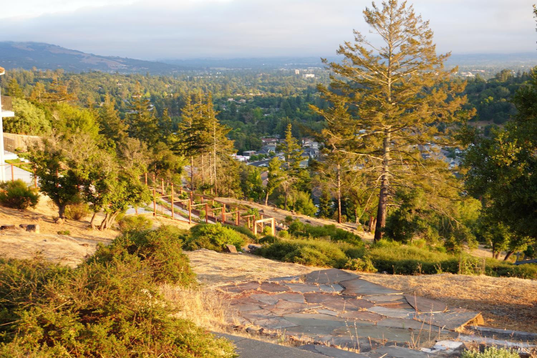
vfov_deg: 25.8
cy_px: 179
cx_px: 268
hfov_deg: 37.9
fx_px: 783
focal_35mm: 52
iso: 125
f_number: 5
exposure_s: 1/60
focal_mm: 35
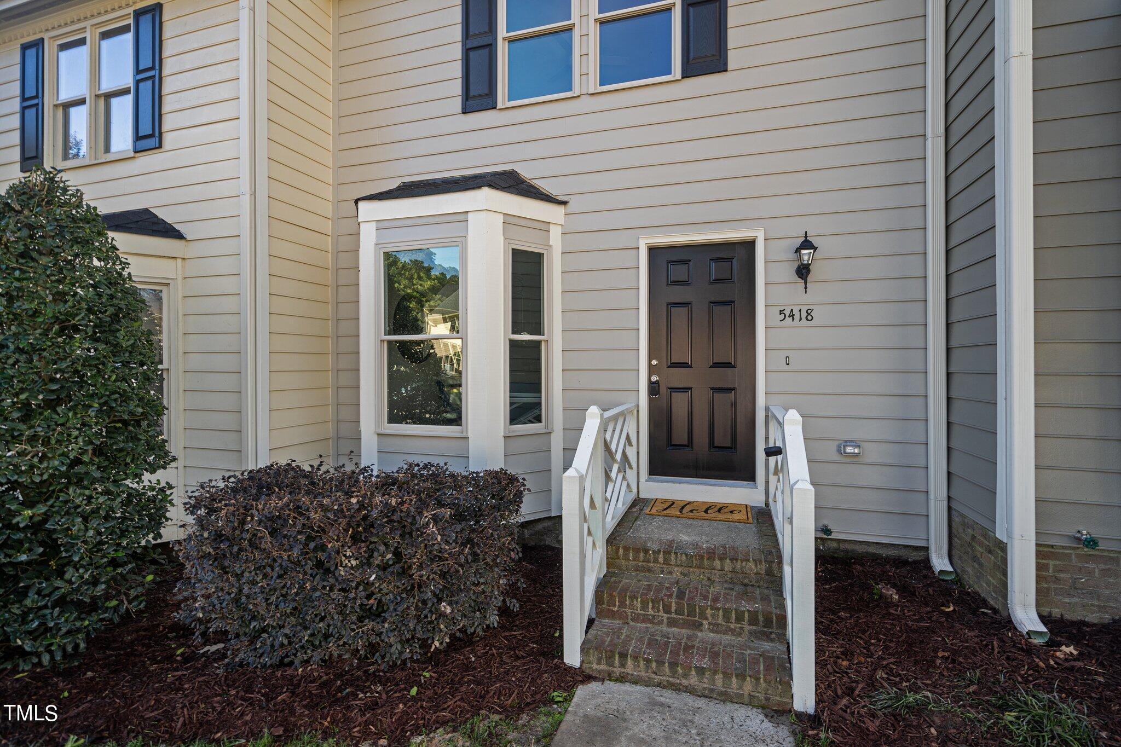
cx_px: 560
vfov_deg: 73.7
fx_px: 498
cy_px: 374
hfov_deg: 96.7
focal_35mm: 16
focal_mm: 16
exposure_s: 1/60
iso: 125
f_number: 4
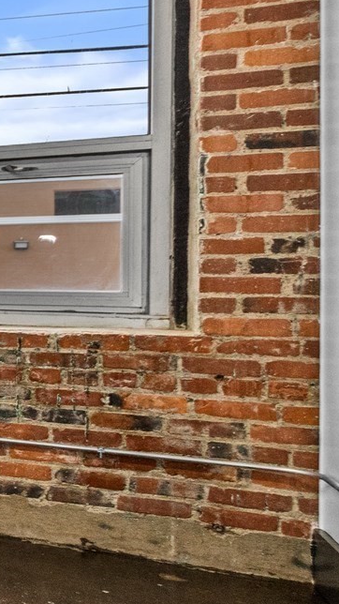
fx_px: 799
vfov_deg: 41.2
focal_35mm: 50
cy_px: 245
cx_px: -608
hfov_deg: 12.6
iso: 400
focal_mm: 10
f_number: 5.6
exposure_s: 1/80
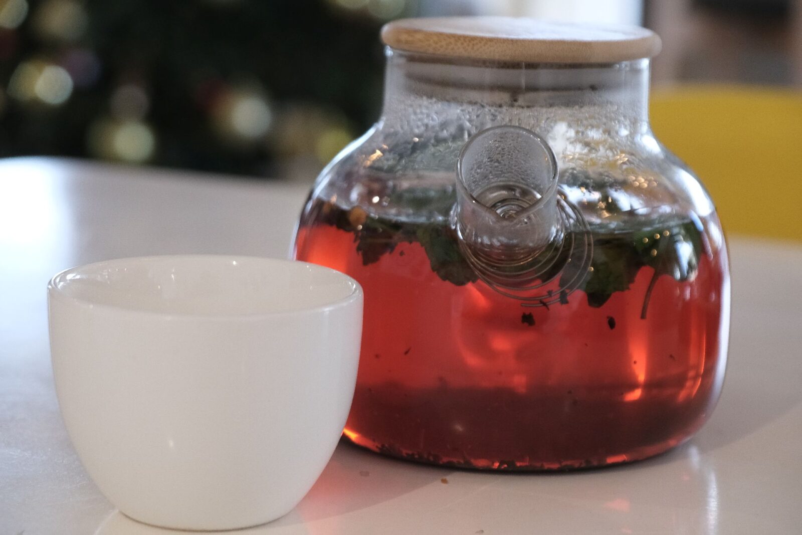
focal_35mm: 88
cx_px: 401
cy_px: 268
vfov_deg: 15.5
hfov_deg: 23.1
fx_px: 1960
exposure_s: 1/100
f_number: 5
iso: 2500
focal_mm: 58.9
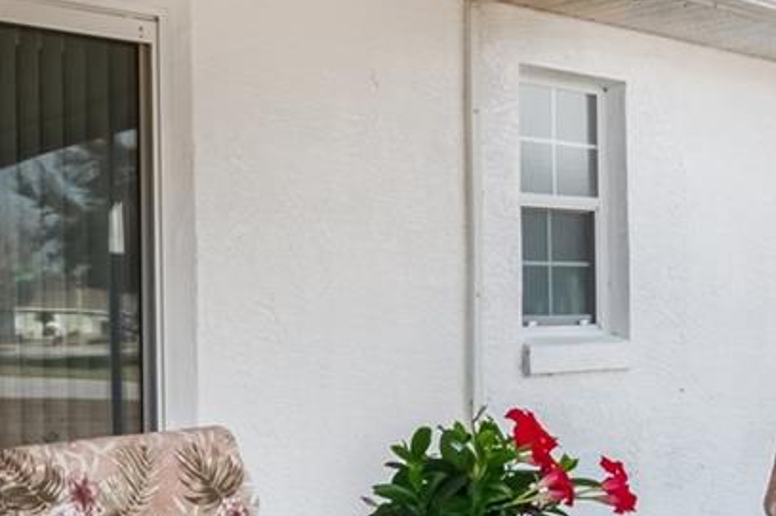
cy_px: 322
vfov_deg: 22.9
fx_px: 1271
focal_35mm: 59
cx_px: 137
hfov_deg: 32.8
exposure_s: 1/40
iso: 250
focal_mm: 10
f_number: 9
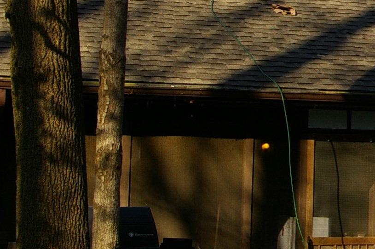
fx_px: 1499
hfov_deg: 13.6
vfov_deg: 9.5
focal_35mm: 144
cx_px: 531
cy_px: 21
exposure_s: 1/200
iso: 200
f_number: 8
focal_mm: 26
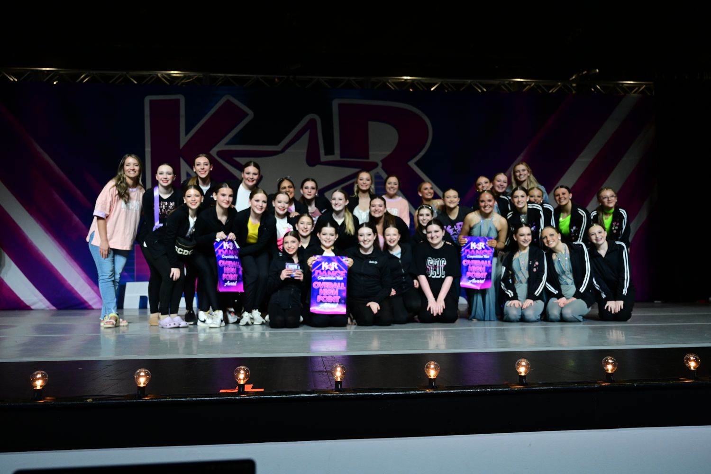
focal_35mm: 29
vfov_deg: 45.0
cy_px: 237
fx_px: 573
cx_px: 356
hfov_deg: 63.7
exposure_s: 1/800
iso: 2000
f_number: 3.2
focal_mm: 29
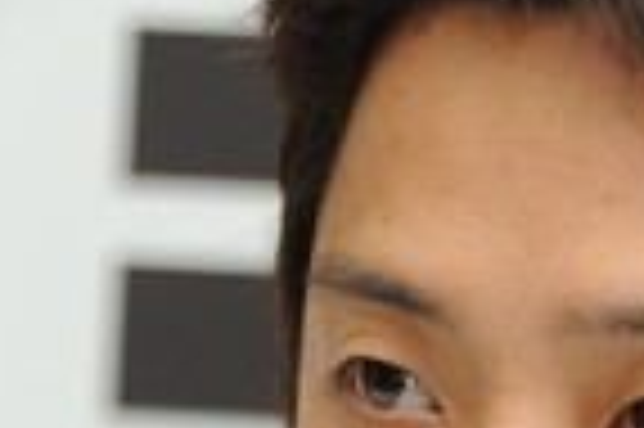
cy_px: 901
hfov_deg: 2.0
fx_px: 18047
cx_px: 527
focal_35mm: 1010
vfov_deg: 1.4
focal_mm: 200
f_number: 6.7
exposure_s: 1/60
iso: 800
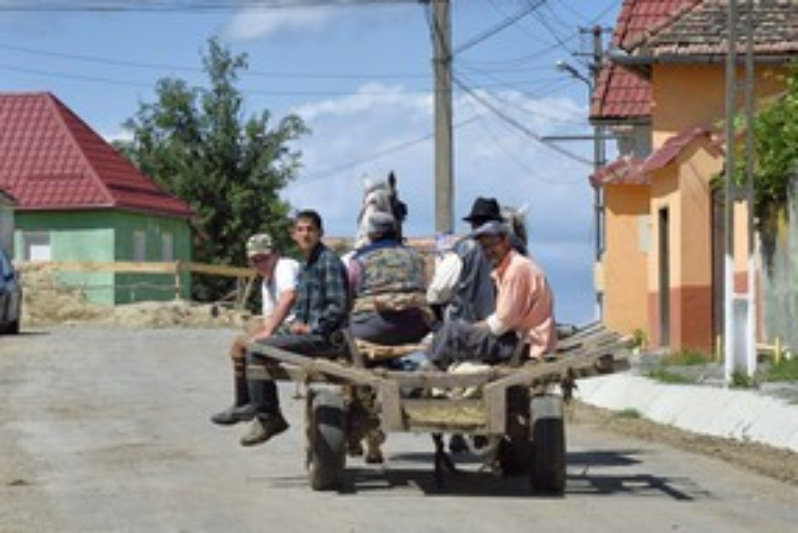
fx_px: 4879
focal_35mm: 220
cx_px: 271
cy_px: 173
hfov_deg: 9.3
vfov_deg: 6.3
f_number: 20
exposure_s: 1/400
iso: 400
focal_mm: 150
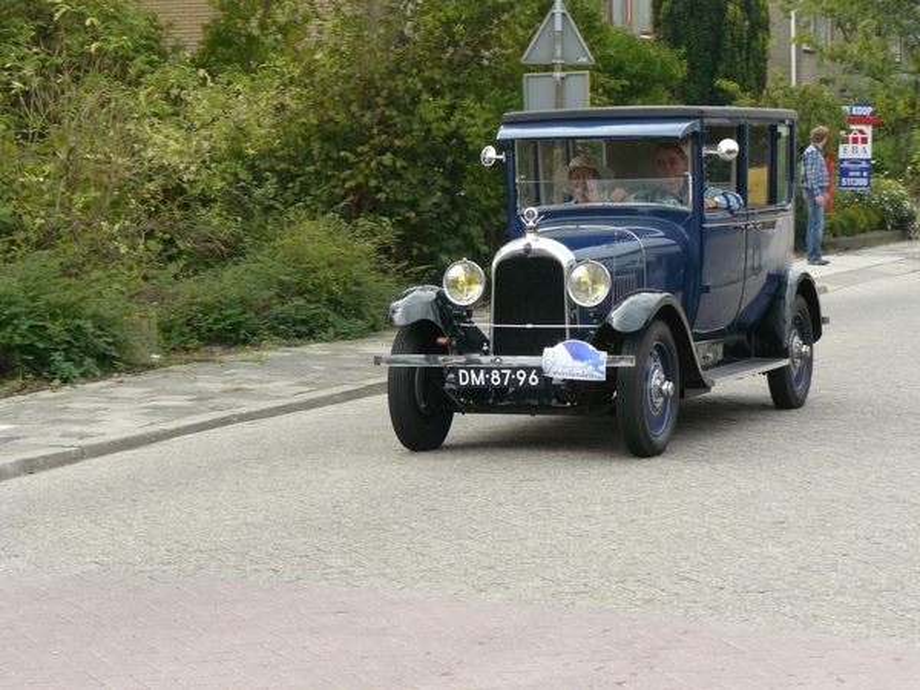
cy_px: 345
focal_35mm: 104
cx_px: 460
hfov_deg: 18.9
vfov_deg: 14.2
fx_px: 2764
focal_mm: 17.3
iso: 200
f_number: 5.6
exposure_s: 1/250
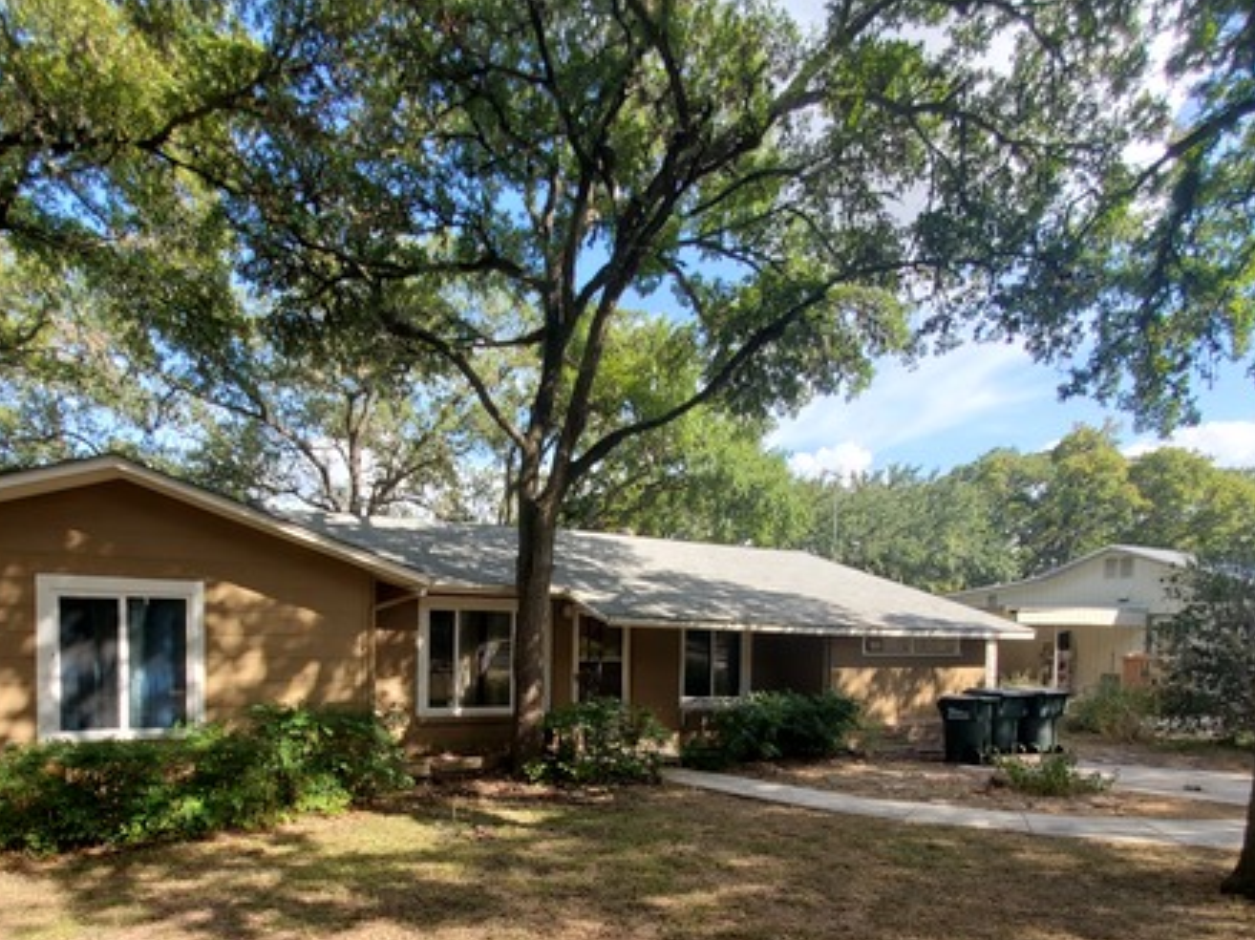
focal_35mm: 19
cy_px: 676
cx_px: 553
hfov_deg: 84.3
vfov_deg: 65.4
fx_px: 688
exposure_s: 1/369
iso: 50
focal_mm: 1.8
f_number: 2.2
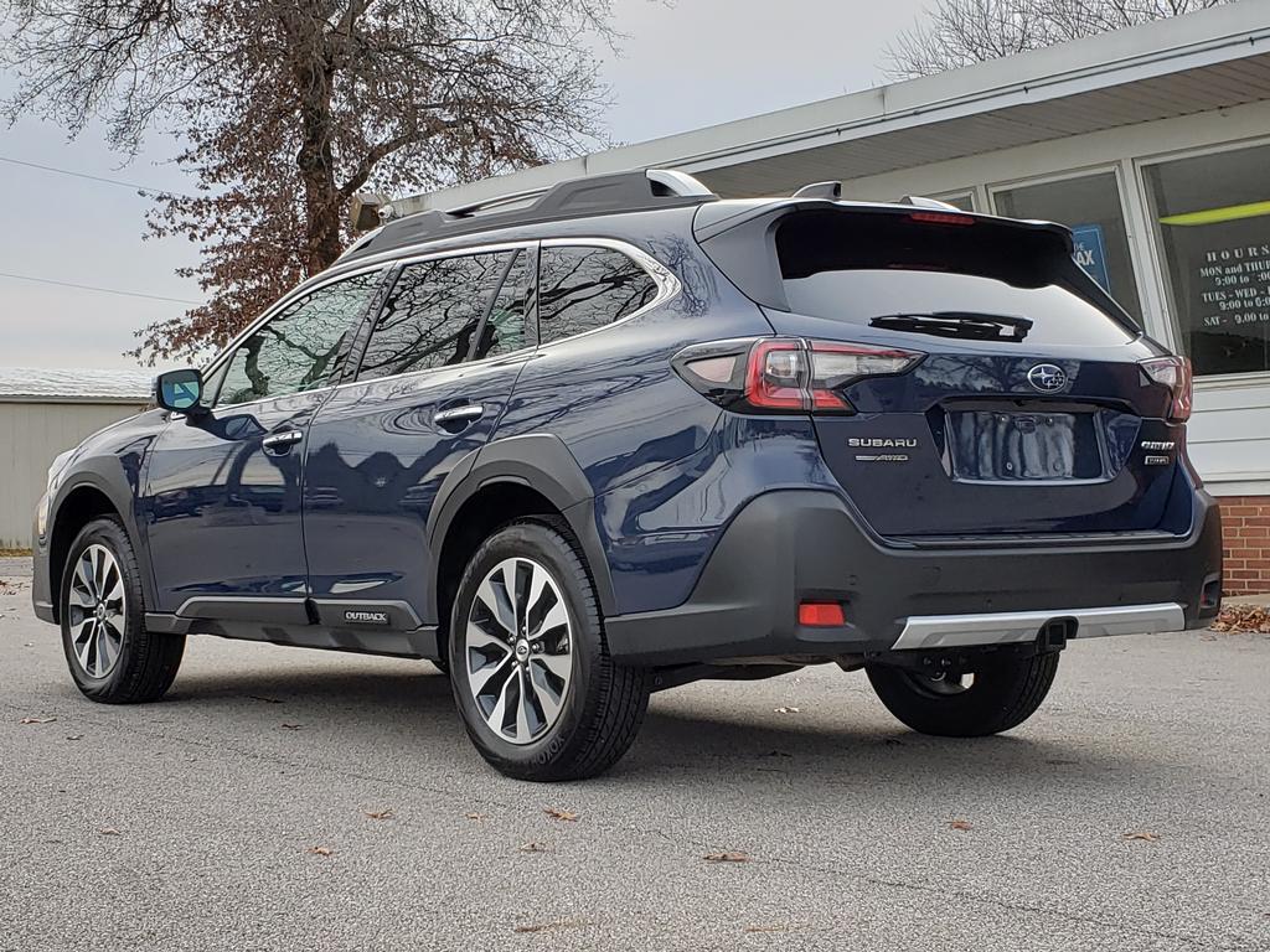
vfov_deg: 53.1
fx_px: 954
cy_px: 476
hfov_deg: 67.3
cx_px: 635
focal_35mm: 26
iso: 50
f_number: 2.4
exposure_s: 1/396
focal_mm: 4.3
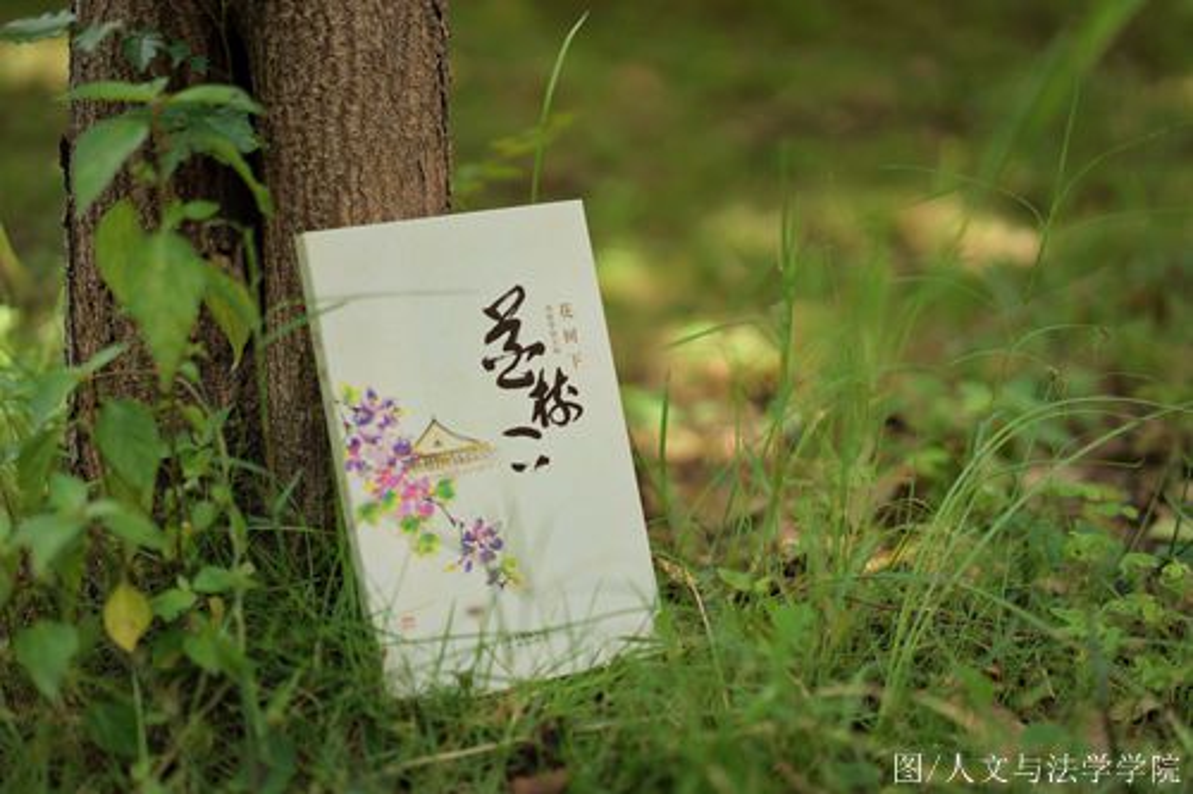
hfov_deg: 36.3
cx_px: 596
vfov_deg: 24.6
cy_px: 397
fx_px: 1822
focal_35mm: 55
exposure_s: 1/2500
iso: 100
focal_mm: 55
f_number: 2
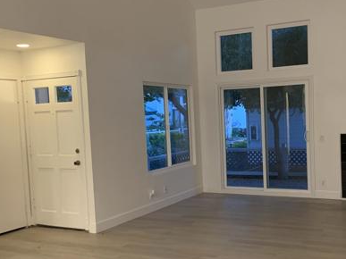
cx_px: 235
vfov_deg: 33.6
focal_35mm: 43
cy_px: 140
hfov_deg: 43.2
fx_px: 430
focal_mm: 4.25
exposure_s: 1/60
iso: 320
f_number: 1.8
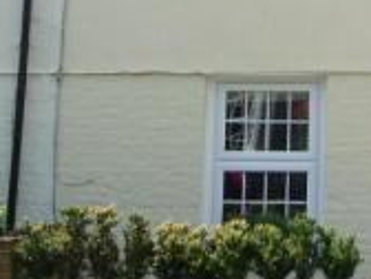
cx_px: 443
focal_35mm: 97
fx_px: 1040
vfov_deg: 14.8
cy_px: -37
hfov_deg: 19.1
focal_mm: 4.7
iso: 100
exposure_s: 1/640
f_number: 3.3
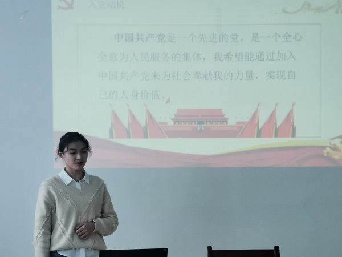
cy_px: 128
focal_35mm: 107
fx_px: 1057
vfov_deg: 13.8
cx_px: 171
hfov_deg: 18.4
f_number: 2.4
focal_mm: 7.48
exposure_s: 1/50
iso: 200
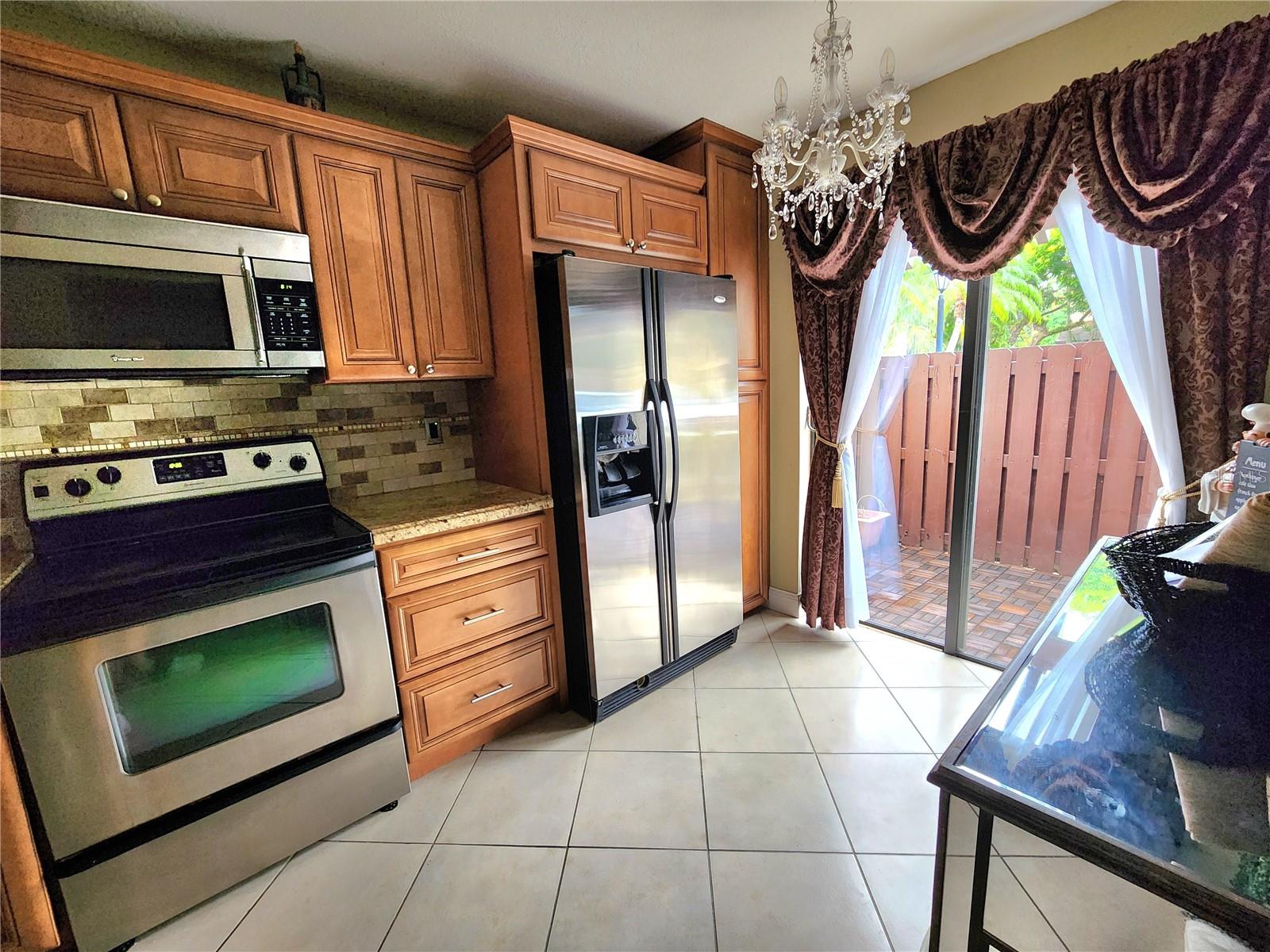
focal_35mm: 13
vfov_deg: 89.9
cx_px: 635
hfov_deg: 106.2
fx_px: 477
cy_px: 476
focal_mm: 2.2
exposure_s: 1/60.2
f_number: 2.2
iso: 250
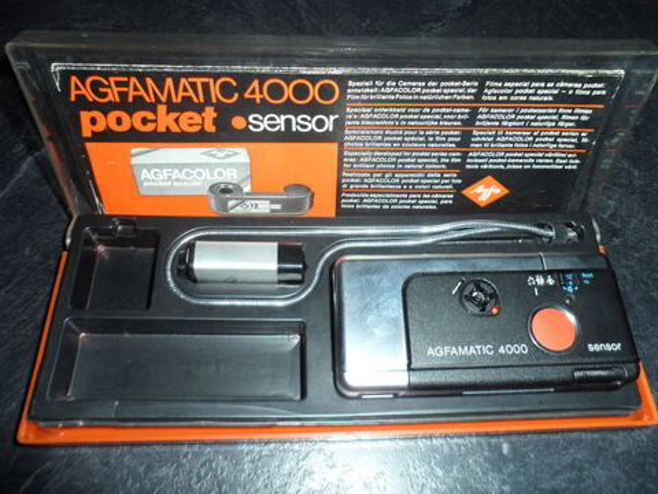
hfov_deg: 67.3
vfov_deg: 53.1
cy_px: 247
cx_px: 329
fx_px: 494
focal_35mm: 26
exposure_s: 1/30
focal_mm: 4.9
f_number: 3.3
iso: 100
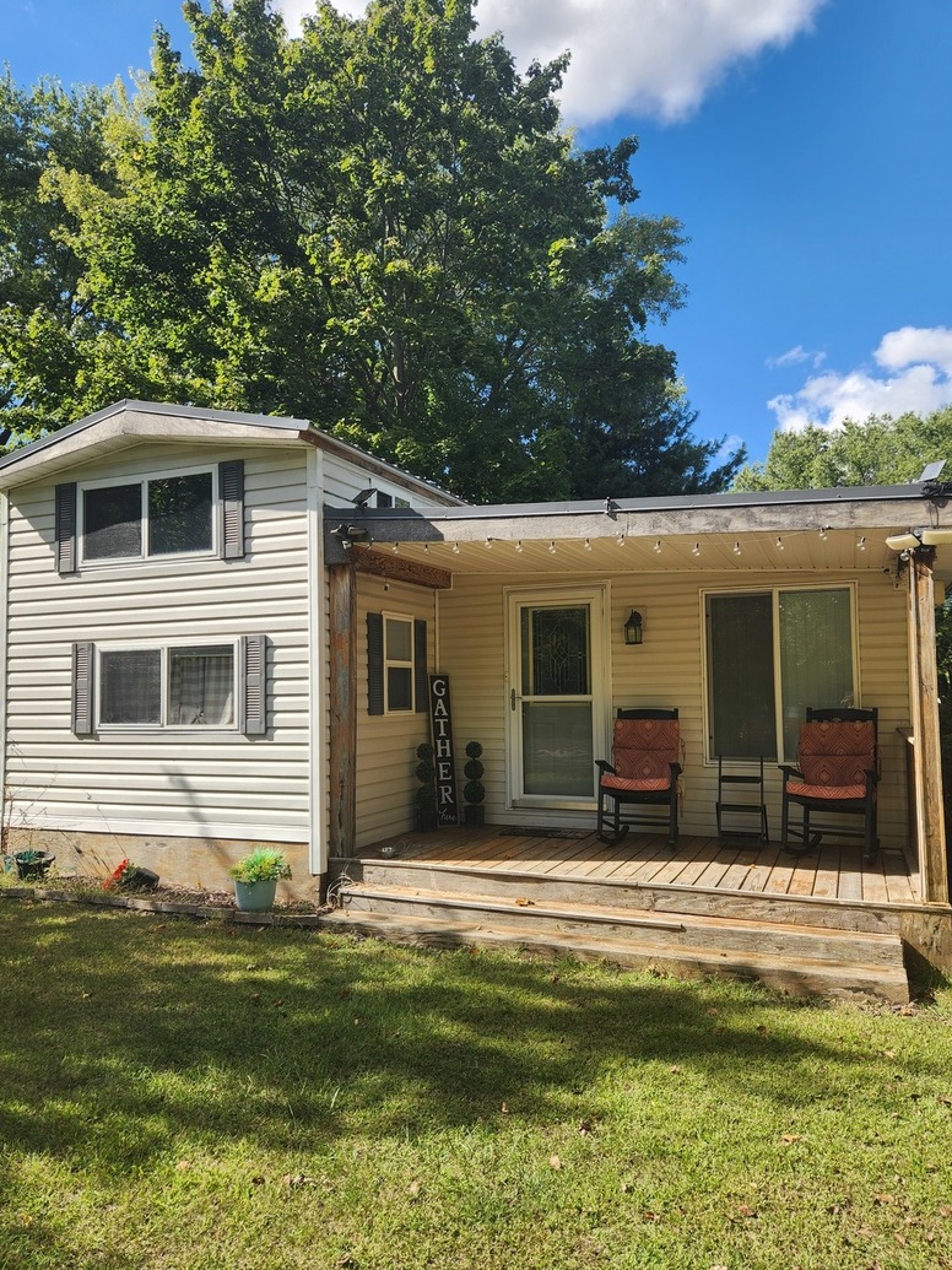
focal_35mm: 24
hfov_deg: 56.8
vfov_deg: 71.6
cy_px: 650
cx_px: 467
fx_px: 880
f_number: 1.8
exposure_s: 1/944
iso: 20
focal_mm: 5.4
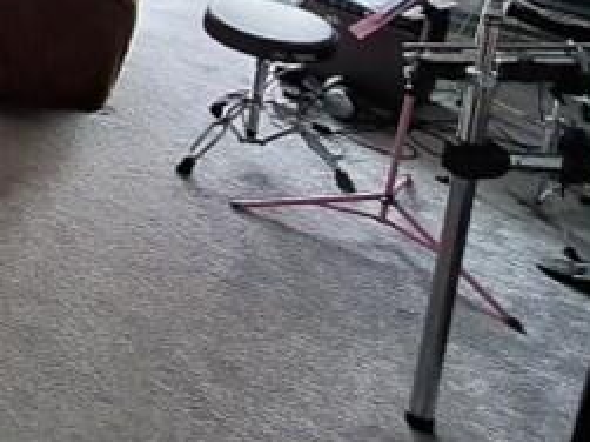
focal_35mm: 53
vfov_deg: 22.7
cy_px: -212
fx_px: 903
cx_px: -395
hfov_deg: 23.9
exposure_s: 1/50
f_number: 2.2
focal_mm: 1.74
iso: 80
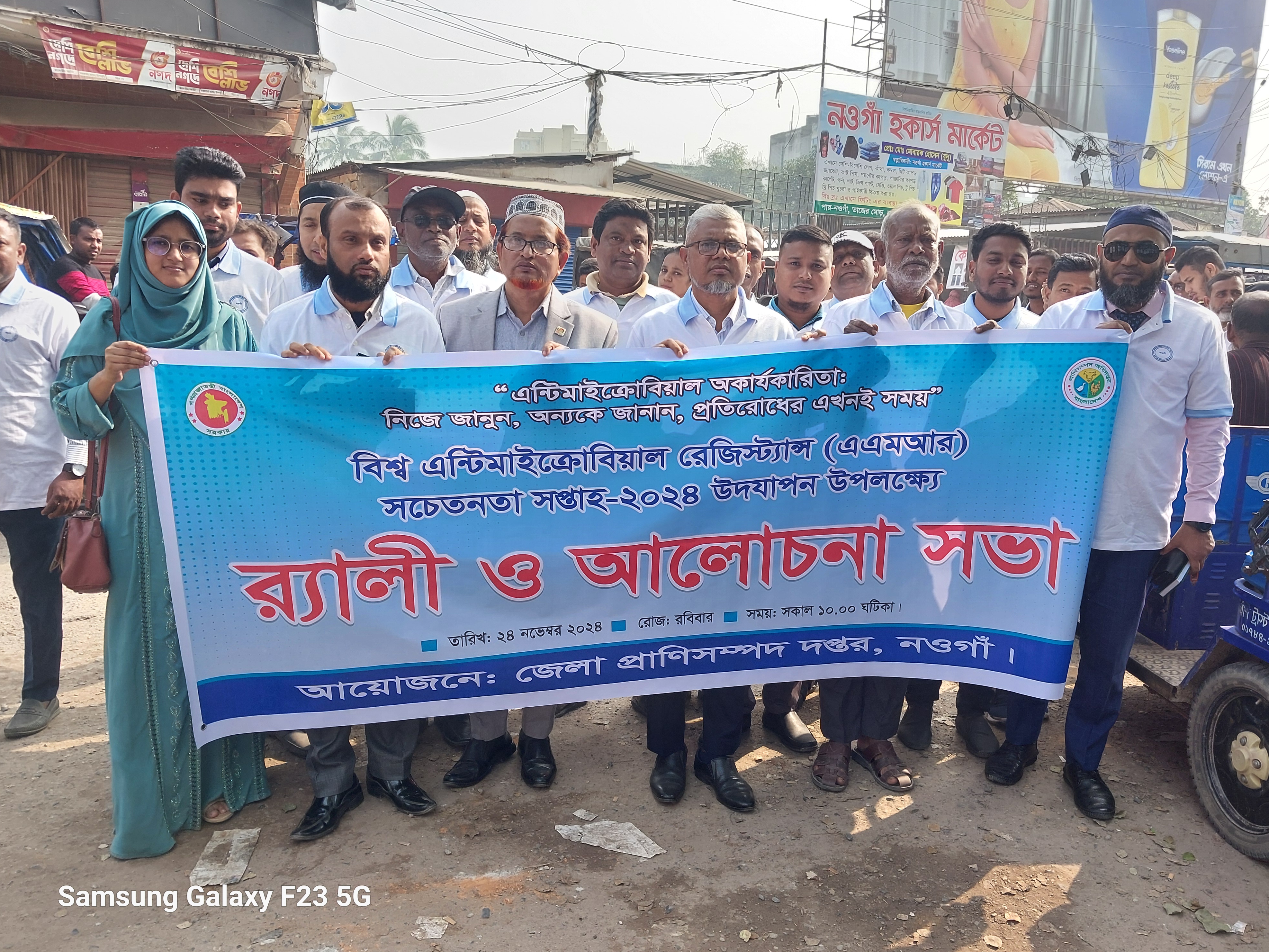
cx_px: 652
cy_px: 483
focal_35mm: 31
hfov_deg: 58.3
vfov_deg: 45.4
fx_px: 1136
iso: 20
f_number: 1.8
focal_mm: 4.6
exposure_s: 1/170
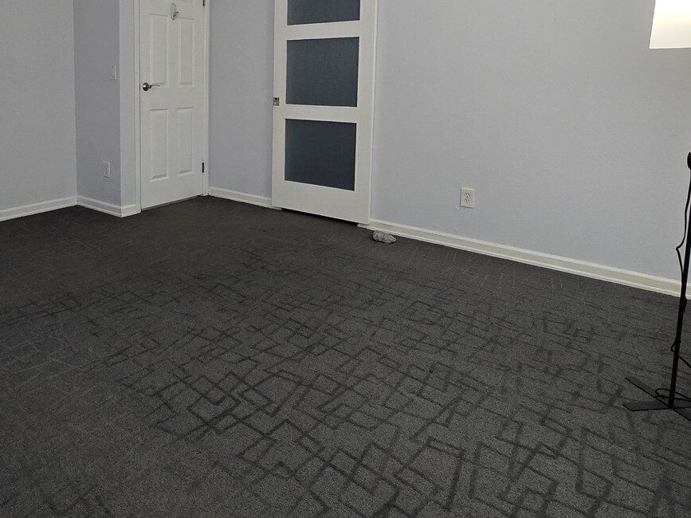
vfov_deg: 54.0
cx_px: 216
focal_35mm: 24
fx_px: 479
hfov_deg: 69.0
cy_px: 125
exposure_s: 1/60
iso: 500
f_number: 2.2
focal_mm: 2.2
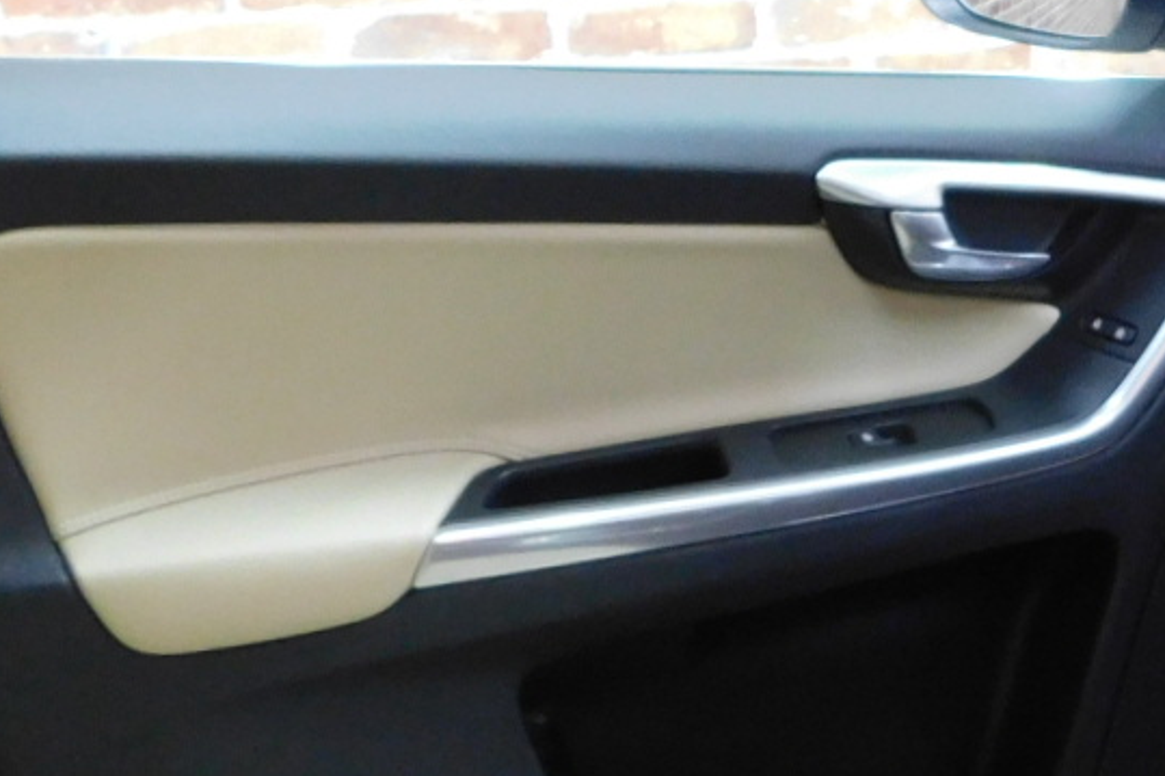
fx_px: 2297
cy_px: -67
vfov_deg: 18.5
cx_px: 1096
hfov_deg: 27.2
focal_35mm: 71
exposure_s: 1/10
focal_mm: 4
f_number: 3
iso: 400
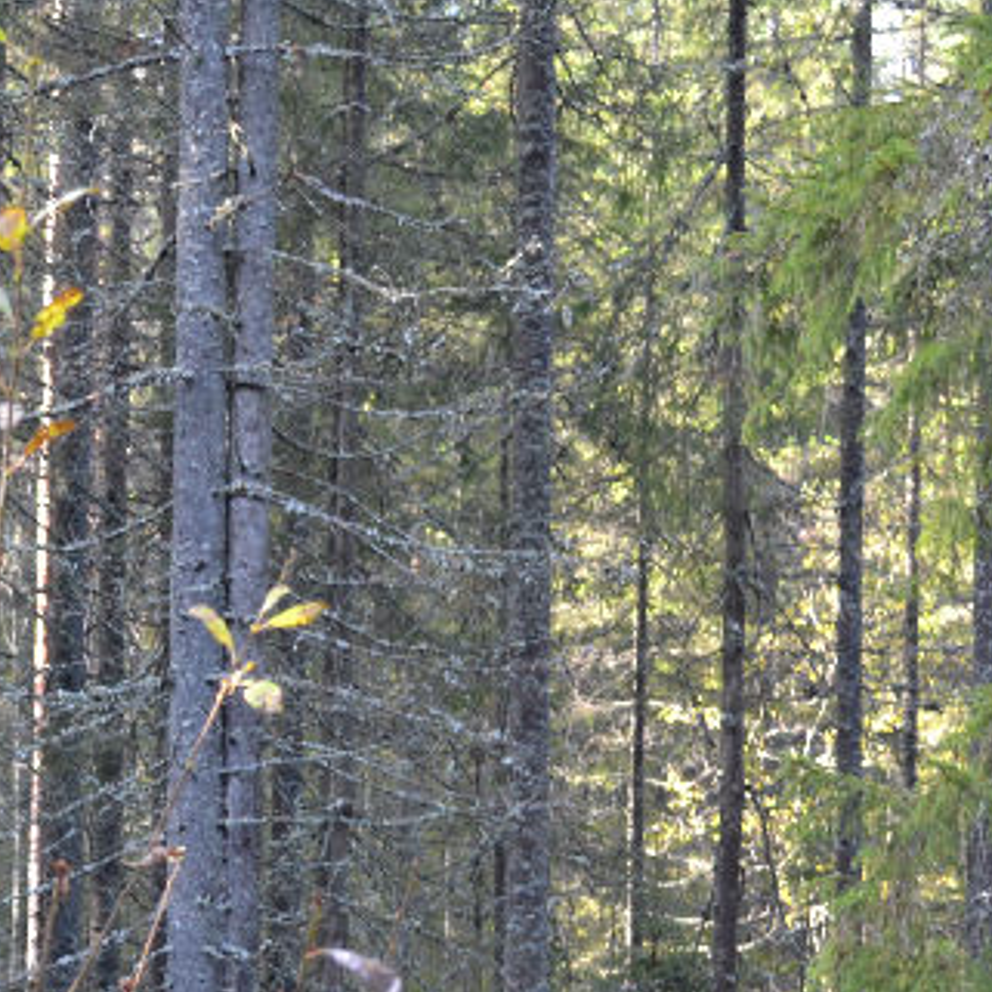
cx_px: 62
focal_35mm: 119
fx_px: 3858
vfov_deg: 14.5
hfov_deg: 14.5
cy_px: 871
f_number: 4.5
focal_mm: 30
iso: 400
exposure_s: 1/80
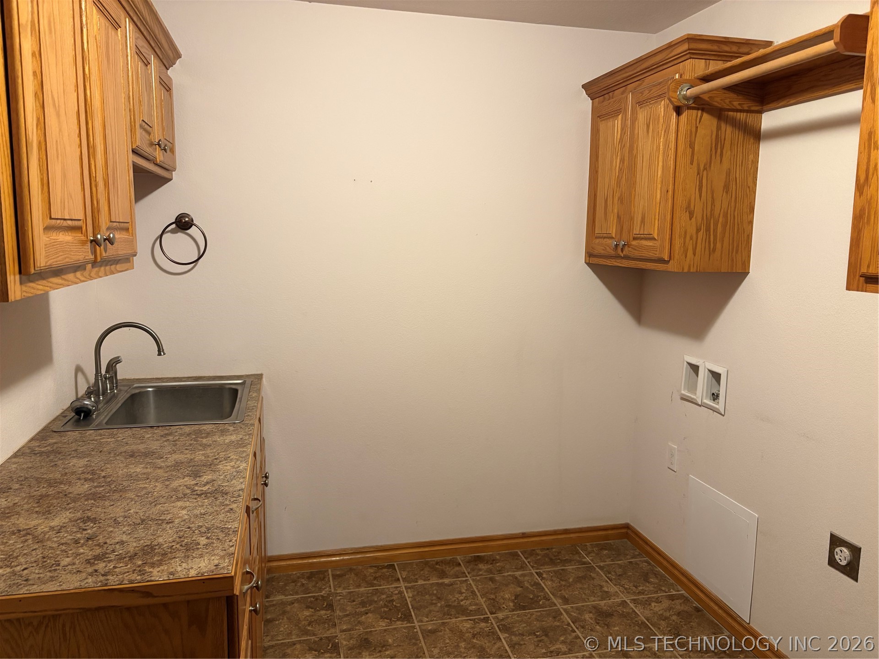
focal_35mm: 26
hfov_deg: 67.3
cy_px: 330
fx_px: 660
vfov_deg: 53.1
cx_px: 440
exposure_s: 1/60
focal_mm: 5.96
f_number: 1.6
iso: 320
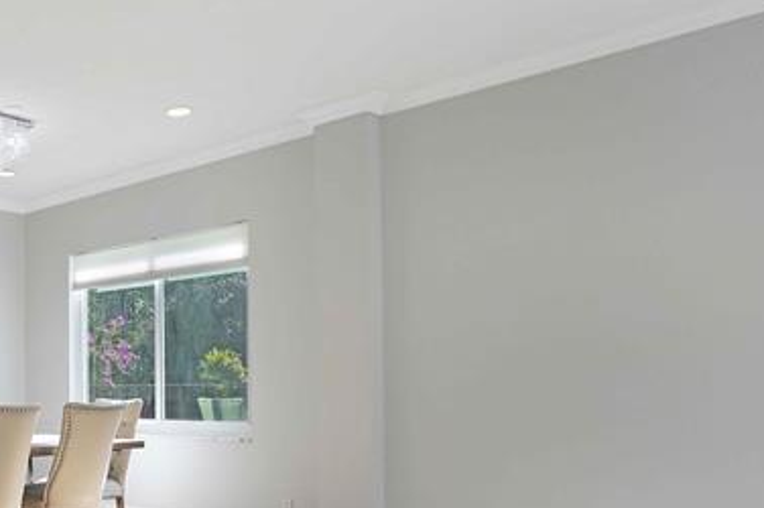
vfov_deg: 37.9
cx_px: -2
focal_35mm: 34
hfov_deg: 46.6
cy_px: 374
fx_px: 721
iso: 500
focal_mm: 16
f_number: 5
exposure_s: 1/200
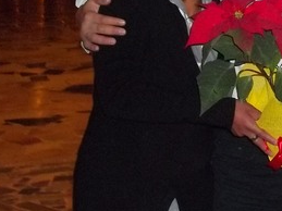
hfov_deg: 18.8
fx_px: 806
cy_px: 88
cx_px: 333
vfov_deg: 14.9
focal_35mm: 99
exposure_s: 1/30
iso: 250
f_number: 2.9
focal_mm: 5.7
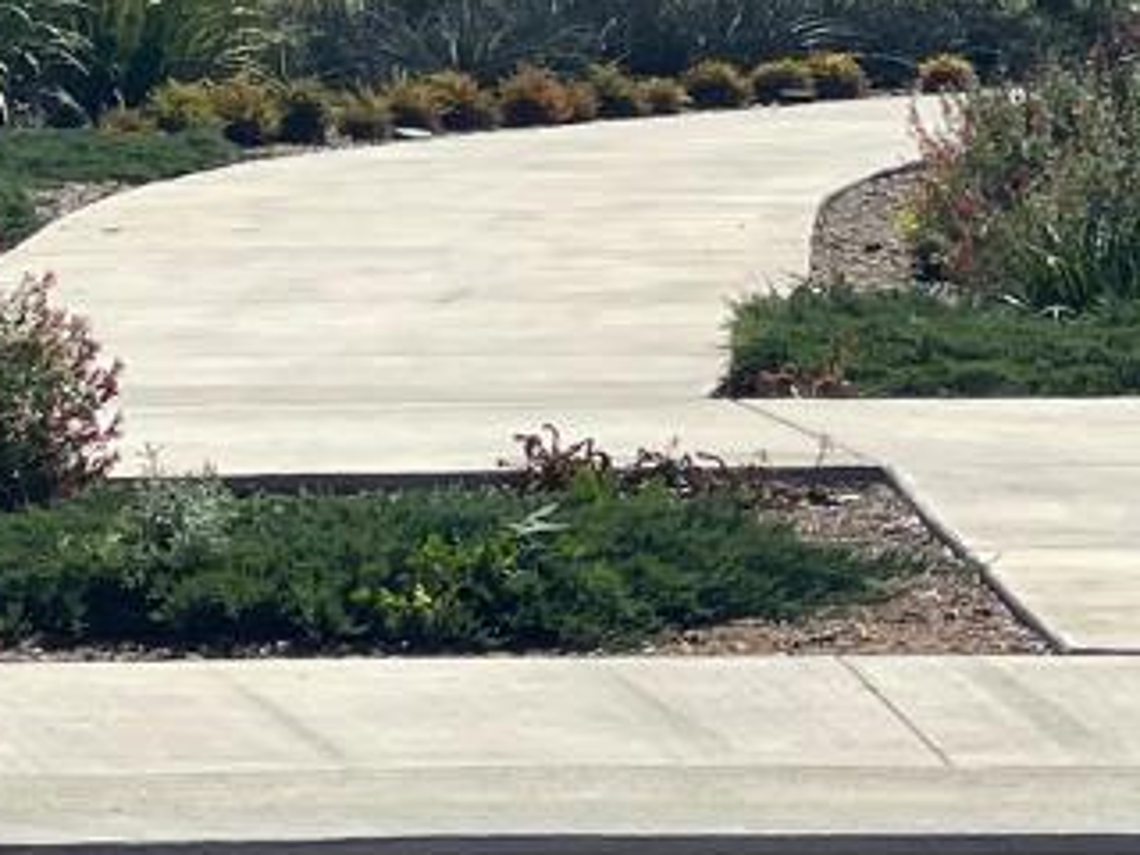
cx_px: 1421
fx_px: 9880
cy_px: 337
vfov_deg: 5.0
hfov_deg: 6.6
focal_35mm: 300
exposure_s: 1/2179
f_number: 2.2
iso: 20
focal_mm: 7.5
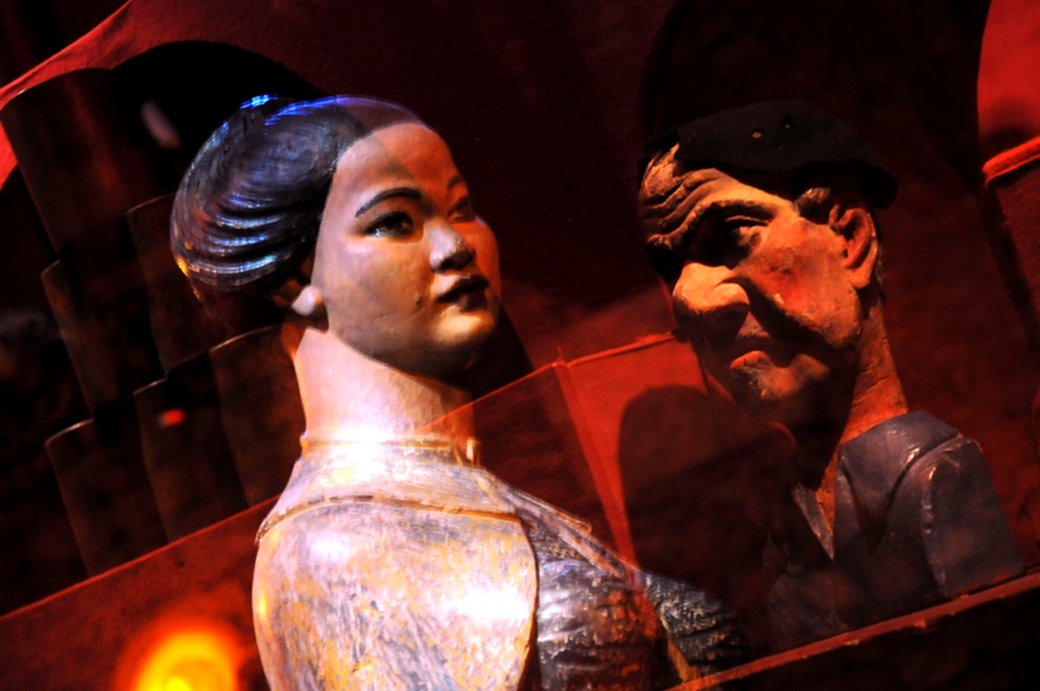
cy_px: 346
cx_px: 520
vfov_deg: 16.5
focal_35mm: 82
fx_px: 2380
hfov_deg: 24.7
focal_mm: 55
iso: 1600
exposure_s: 1/25
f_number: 4.5
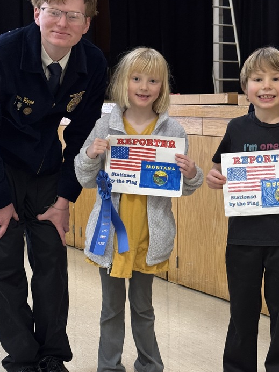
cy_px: 182
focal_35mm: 71
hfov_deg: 20.7
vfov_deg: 27.4
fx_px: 763
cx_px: 173
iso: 500
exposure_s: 1/40
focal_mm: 6.76
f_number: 1.78
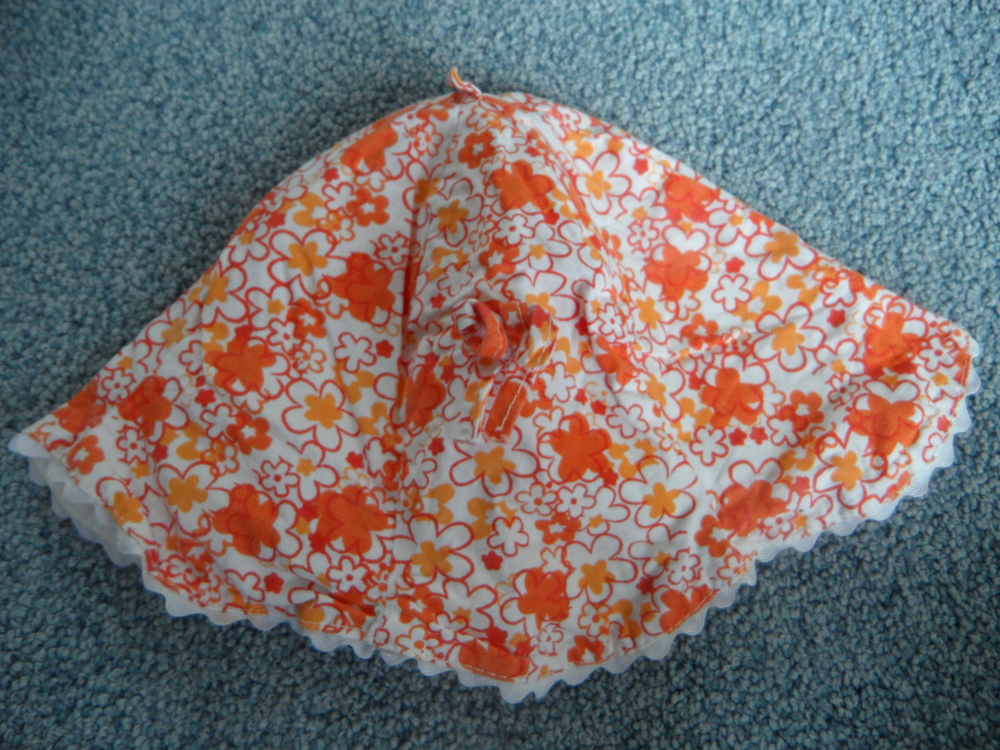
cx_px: 500
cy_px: 375
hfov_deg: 71.6
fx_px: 693
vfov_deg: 56.8
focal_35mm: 24
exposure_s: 1/30
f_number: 2.9
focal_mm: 4.1
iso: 100
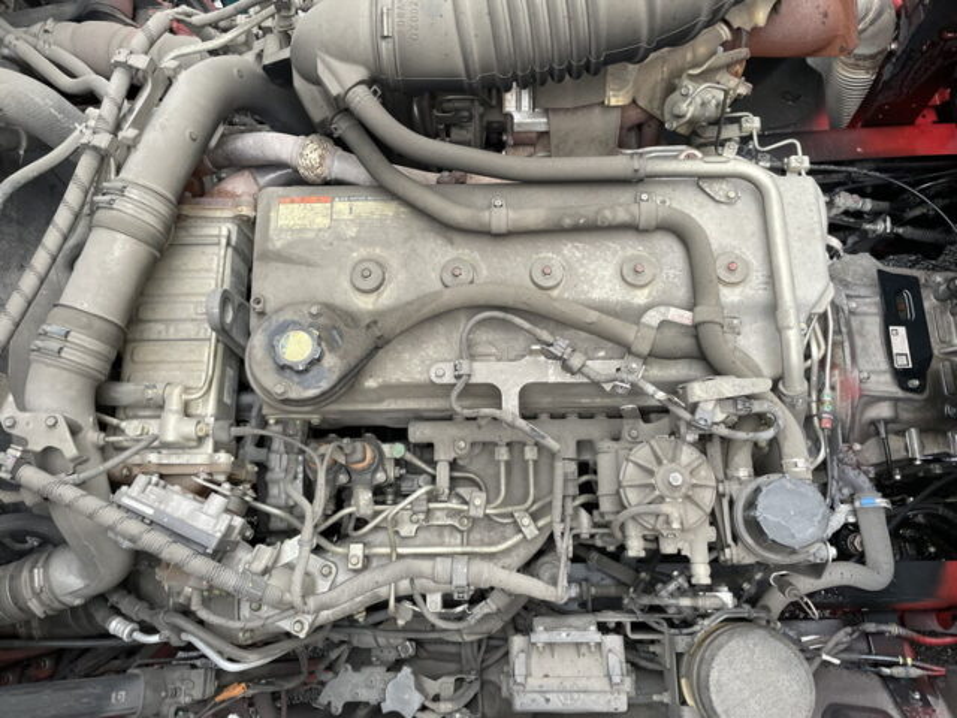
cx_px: 478
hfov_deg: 67.3
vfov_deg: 53.1
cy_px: 359
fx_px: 719
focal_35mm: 26
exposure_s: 1/121
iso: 125
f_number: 1.6
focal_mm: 4.2
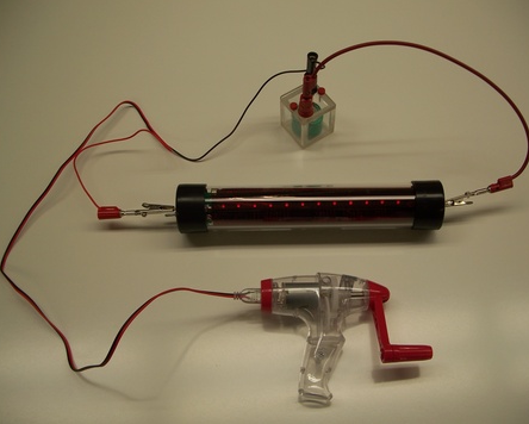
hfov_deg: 46.8
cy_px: 212
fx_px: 611
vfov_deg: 38.3
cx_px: 278
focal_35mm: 39
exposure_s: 1/50
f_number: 2.8
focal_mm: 7.8
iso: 64
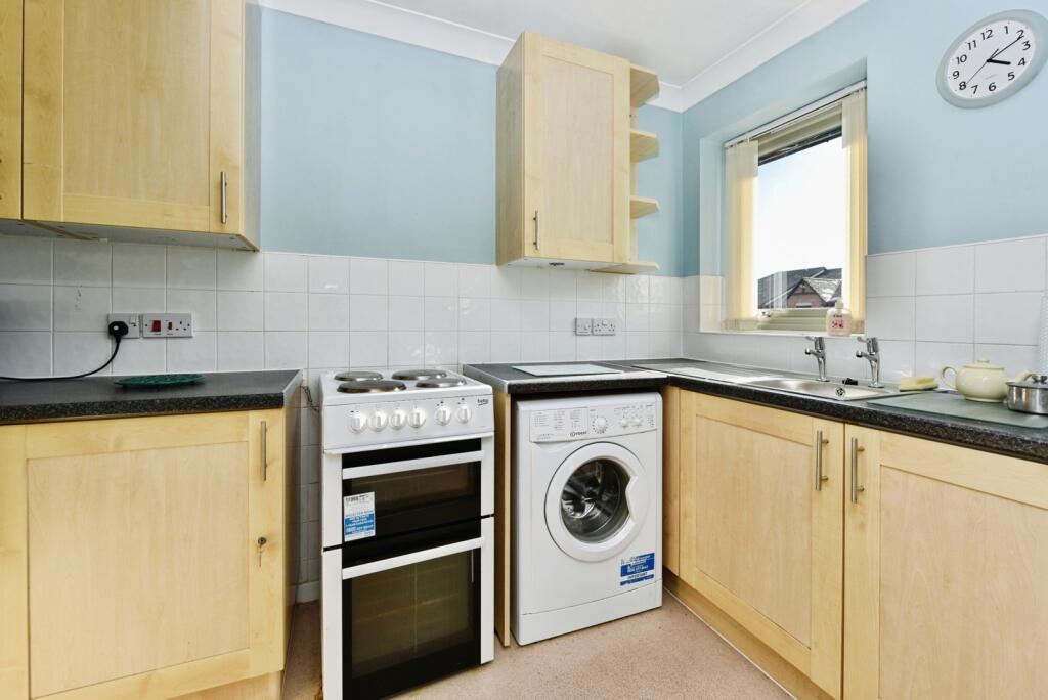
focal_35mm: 14
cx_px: 524
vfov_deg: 81.3
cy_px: 350
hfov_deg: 104.2
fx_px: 408
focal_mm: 14
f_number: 8
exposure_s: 1/250
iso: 400
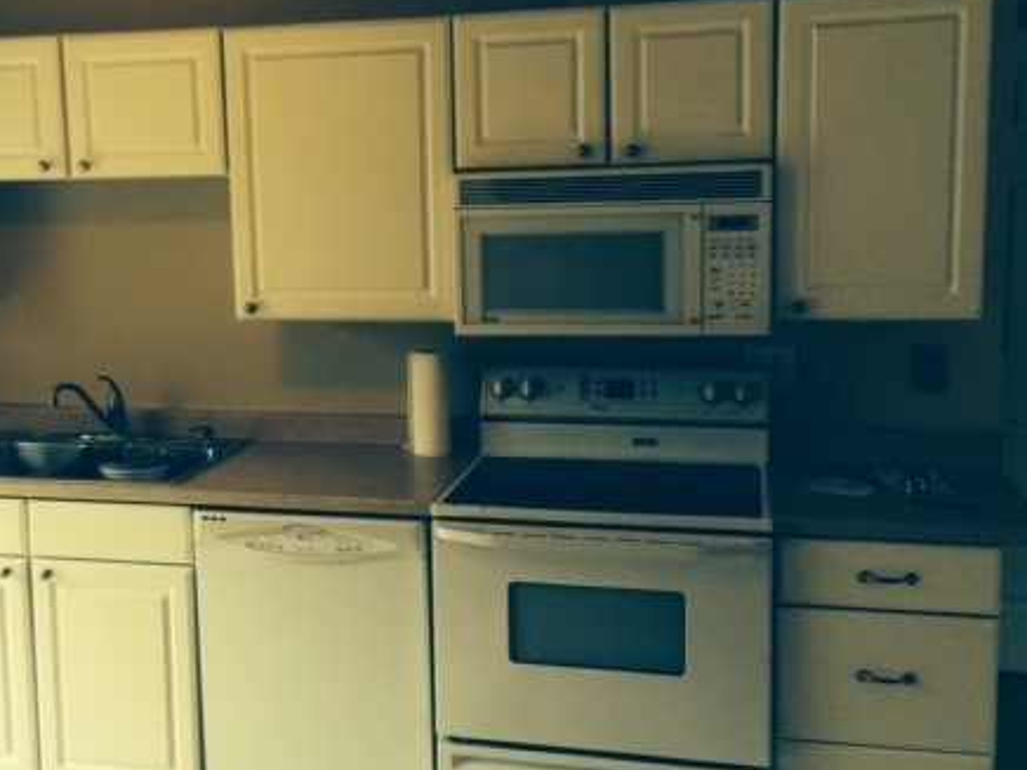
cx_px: 396
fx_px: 1305
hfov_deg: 42.7
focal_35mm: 44
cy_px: 344
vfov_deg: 32.8
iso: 64
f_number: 2.2
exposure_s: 1/30
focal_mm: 4.12
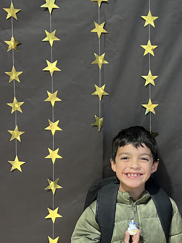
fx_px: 449
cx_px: 187
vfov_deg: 30.3
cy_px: 120
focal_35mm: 64
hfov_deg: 22.0
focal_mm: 5.7
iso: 125
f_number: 1.5
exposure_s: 1/64
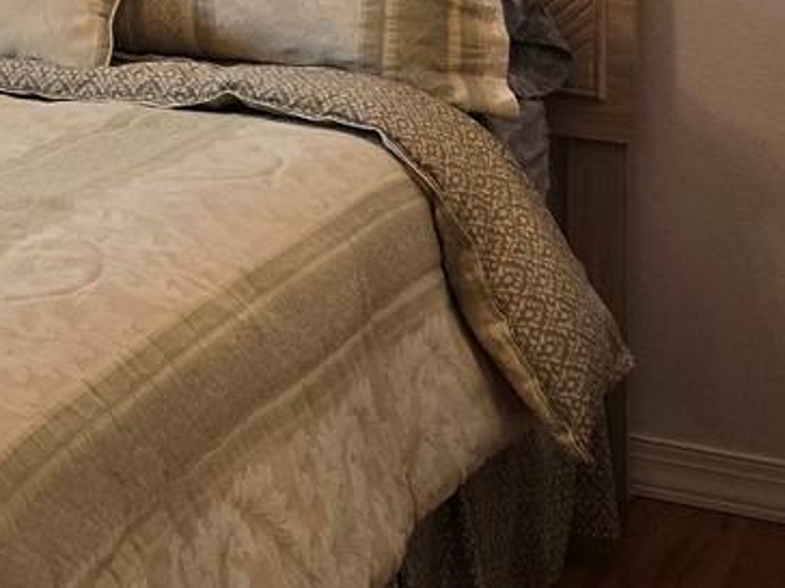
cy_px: -411
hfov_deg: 16.4
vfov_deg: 13.4
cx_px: -612
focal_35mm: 101
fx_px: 2290
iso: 125
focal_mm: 6.3
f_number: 1.7
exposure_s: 1/120
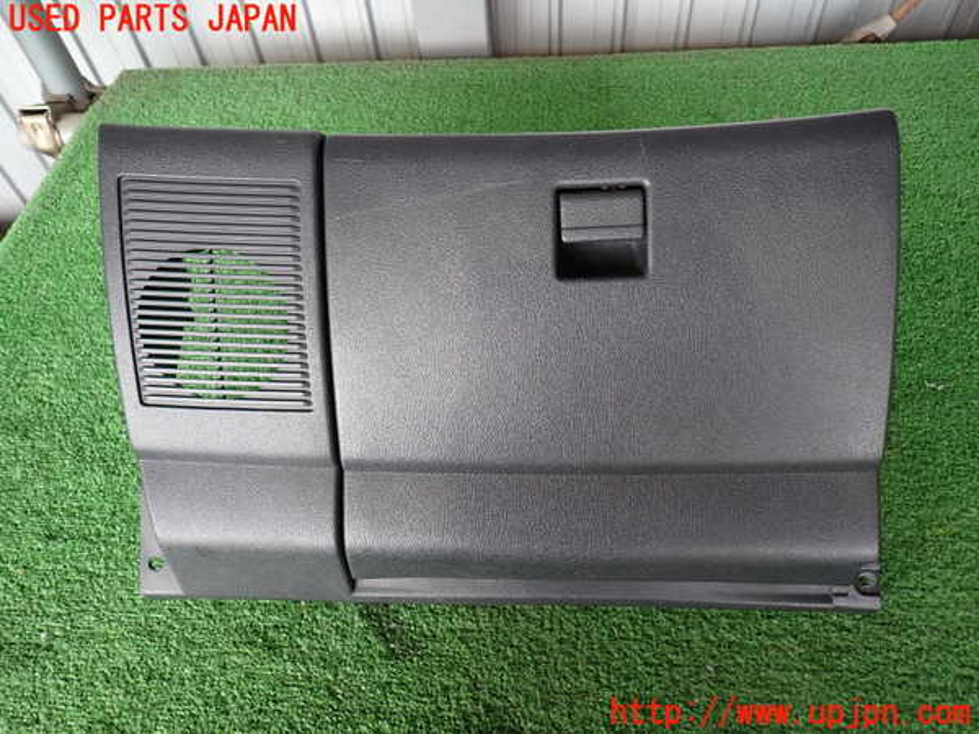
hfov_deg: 69.4
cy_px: 367
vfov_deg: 54.9
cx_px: 490
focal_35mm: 25
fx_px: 707
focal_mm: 4.5
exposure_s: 1/60
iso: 100
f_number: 2
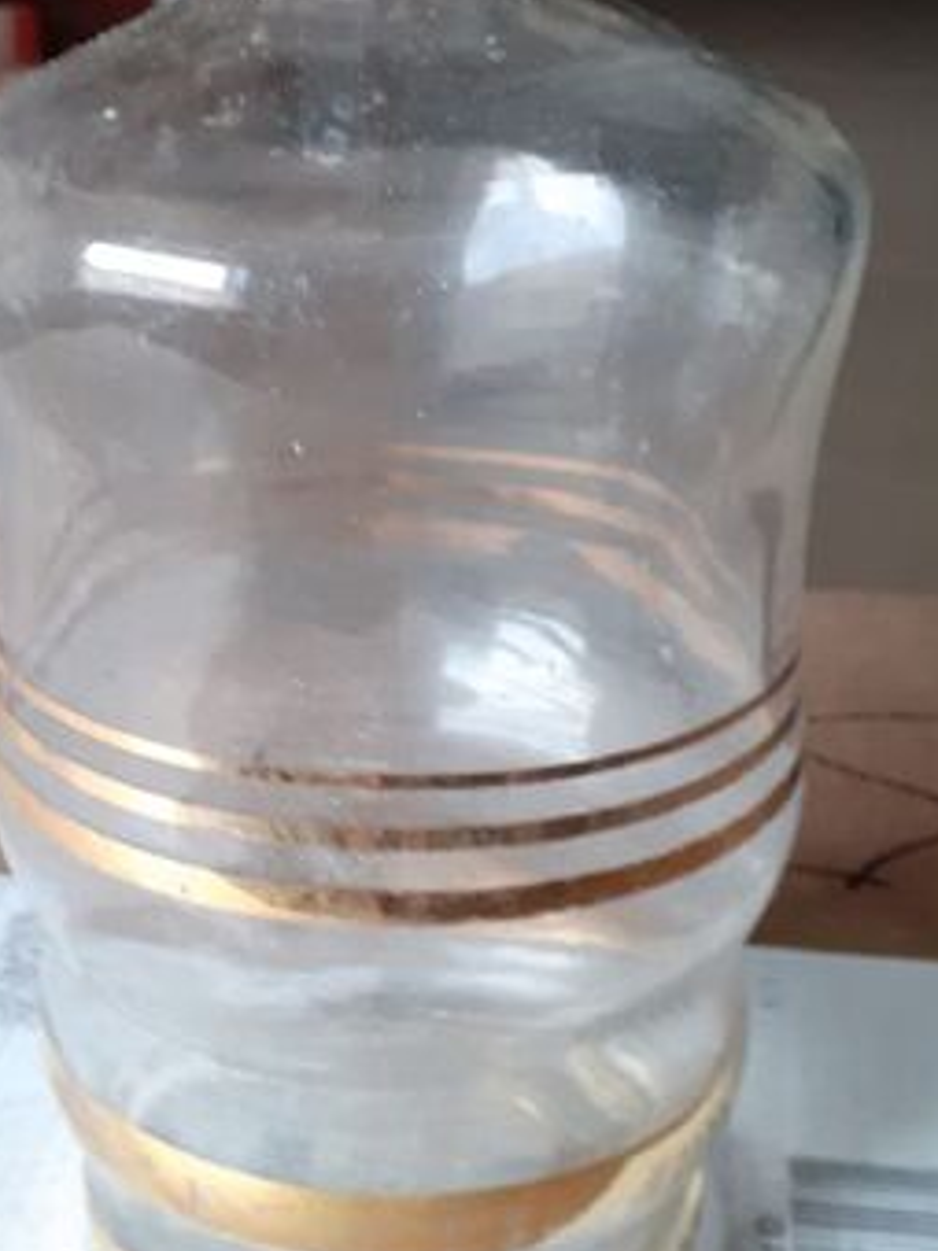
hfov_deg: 28.2
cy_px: 447
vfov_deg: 37.2
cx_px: 270
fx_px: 1844
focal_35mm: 51
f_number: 1.9
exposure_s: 1/50
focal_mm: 3.6
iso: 250
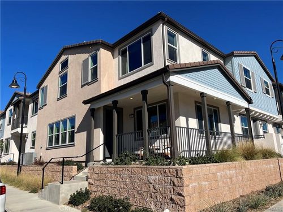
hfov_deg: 67.3
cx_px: 142
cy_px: 106
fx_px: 213
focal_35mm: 26
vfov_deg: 53.1
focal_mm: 5.7
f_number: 1.5
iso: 50
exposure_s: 1/7463
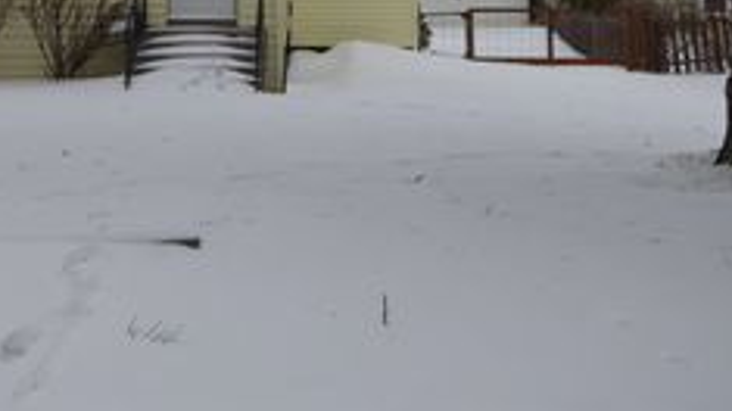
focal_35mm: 80
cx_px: 193
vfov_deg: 14.7
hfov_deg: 26.2
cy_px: -61
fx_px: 1552
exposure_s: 1/250
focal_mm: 24
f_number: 8
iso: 200
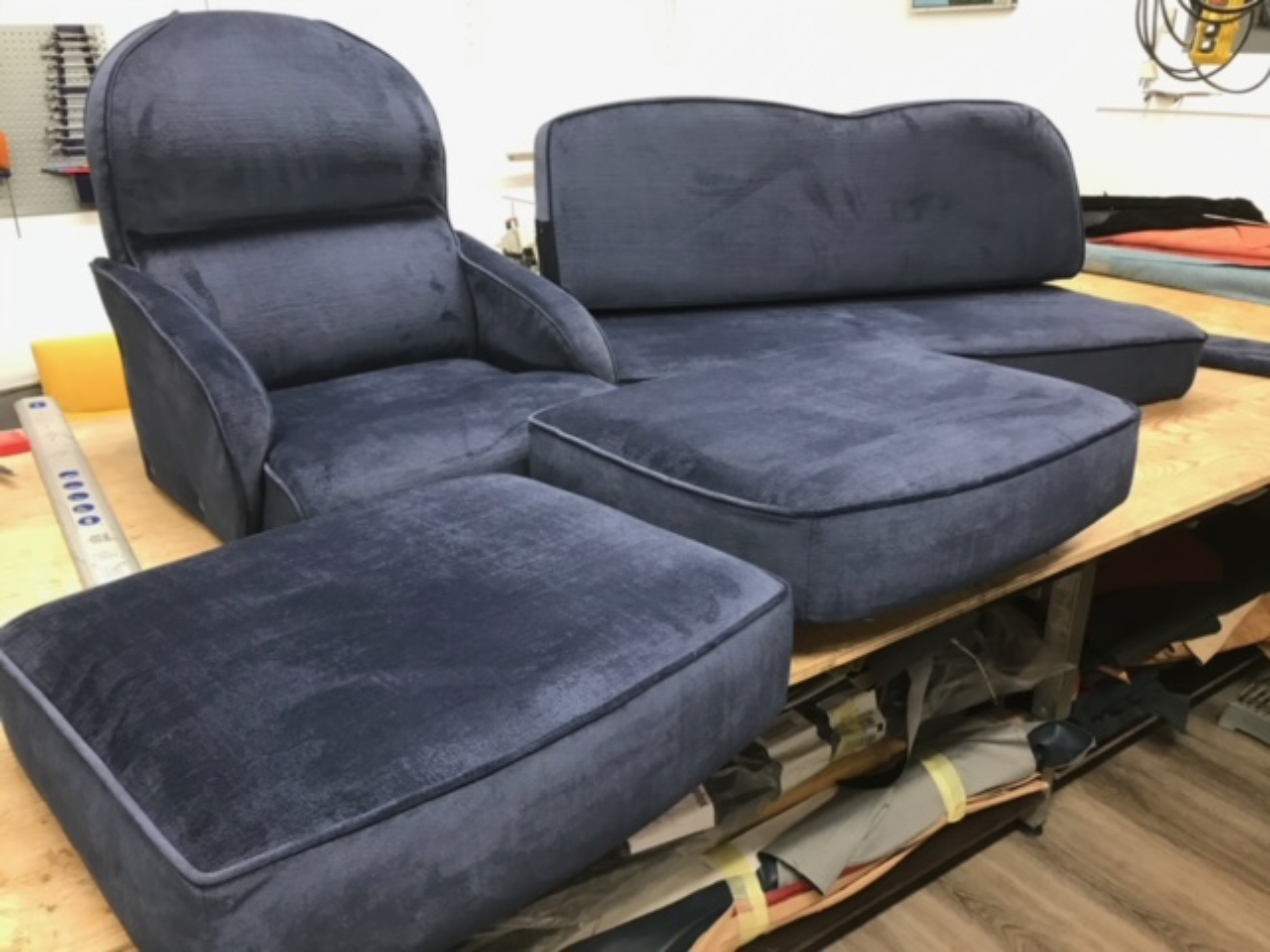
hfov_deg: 63.4
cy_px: 476
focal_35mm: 28
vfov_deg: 49.7
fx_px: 1027
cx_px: 635
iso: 40
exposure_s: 1/17
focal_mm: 3.99
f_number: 1.8
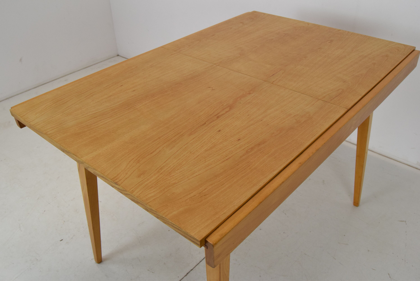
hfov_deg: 57.2
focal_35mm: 33
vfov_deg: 40.0
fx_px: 385
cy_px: 140
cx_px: 210
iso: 1600
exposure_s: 1/200
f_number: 7.1
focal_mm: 22
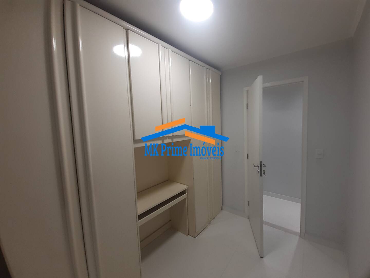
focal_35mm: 13
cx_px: 185
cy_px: 139
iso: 50
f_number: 2.2
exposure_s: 1/40
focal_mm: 1.13
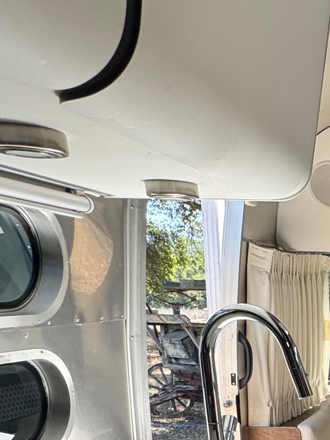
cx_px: 516
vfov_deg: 33.2
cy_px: 487
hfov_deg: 22.8
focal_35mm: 50
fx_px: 635
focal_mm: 2.22
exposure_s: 1/142
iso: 40
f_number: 2.2
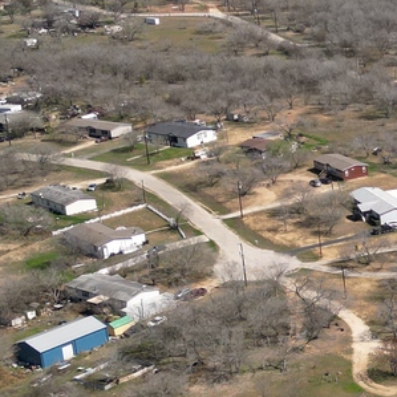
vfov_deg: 17.1
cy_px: 182
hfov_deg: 14.6
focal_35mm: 102
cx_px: 755
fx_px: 1323
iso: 100
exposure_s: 1/2500
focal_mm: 6.72
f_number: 1.7
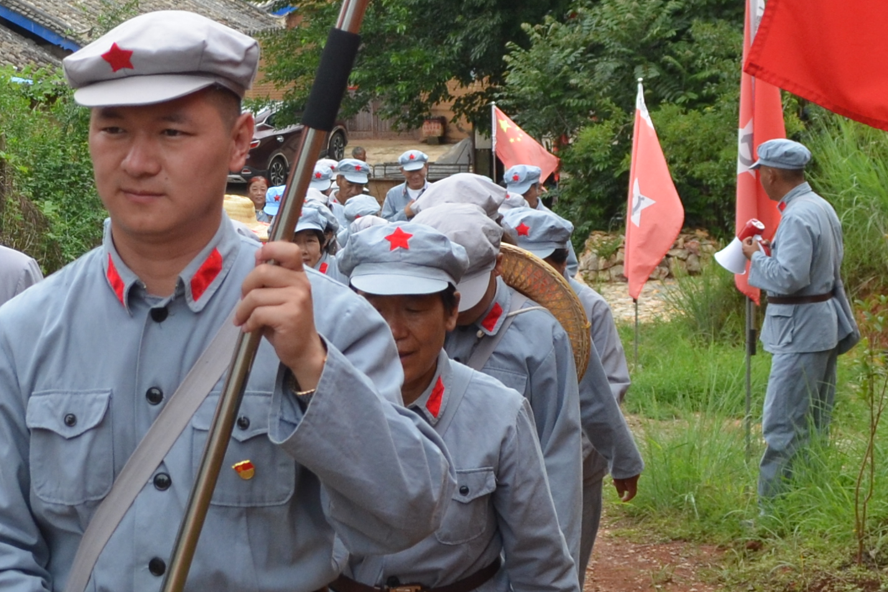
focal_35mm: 93
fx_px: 2294
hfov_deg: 21.7
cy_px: 183
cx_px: 224
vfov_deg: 14.7
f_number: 4.5
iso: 400
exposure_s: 1/1000
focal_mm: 18
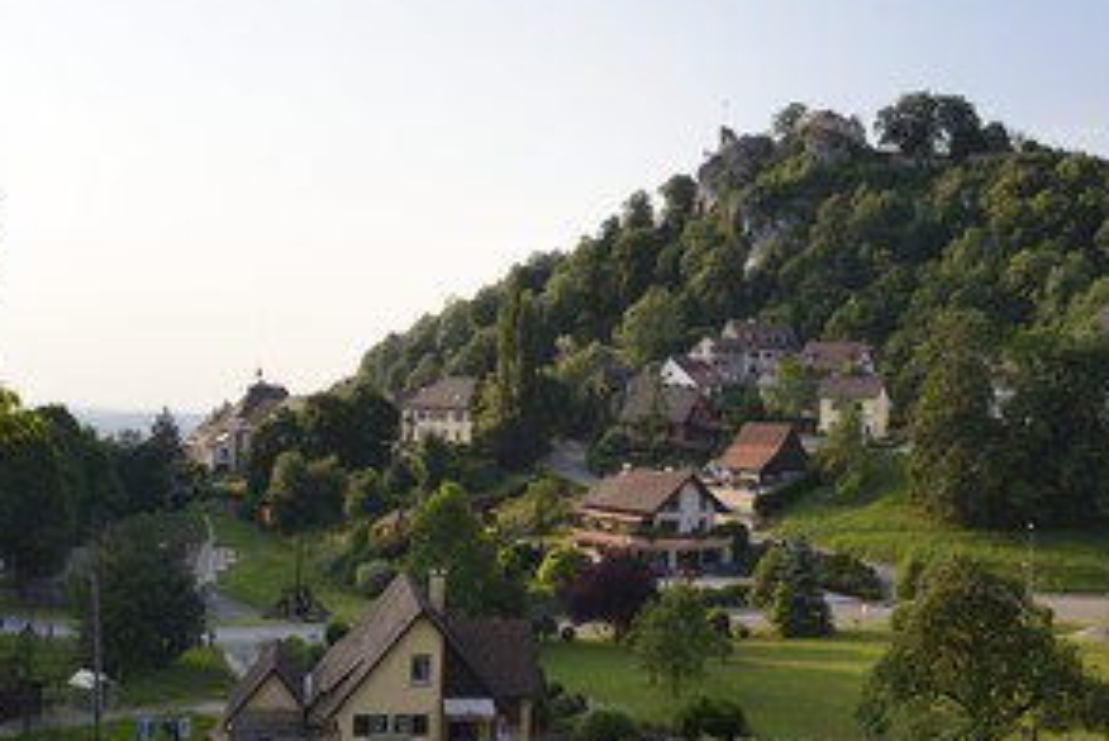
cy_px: 445
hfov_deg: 42.7
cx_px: 592
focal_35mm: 46
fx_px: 1418
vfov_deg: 29.2
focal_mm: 32
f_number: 11
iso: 200
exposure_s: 1/125
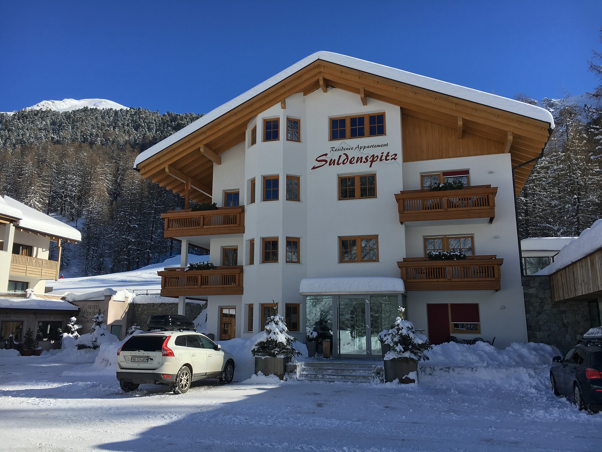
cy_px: 226
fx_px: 504
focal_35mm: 29
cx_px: 301
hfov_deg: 61.7
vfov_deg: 48.2
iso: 25
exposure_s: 1/1399
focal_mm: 4.15
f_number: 2.2
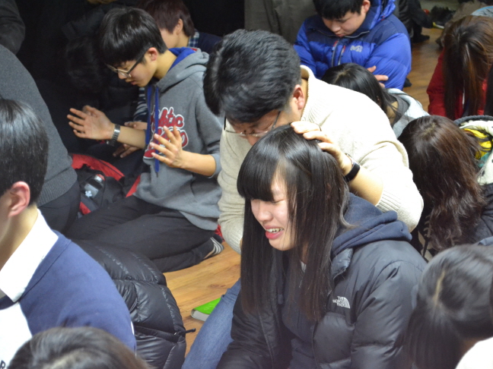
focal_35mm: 91
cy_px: 183
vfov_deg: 16.3
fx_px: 1290
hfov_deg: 21.6
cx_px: 260
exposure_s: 1/15
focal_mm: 55
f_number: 5.6
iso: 3200
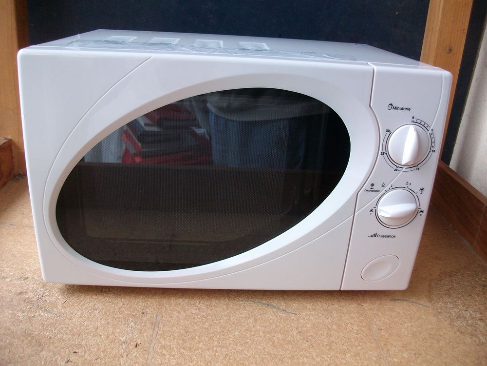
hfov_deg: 56.8
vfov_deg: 44.2
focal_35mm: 32
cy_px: 183
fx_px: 450
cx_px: 244
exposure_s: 1/40
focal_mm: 5.7
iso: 159
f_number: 2.9
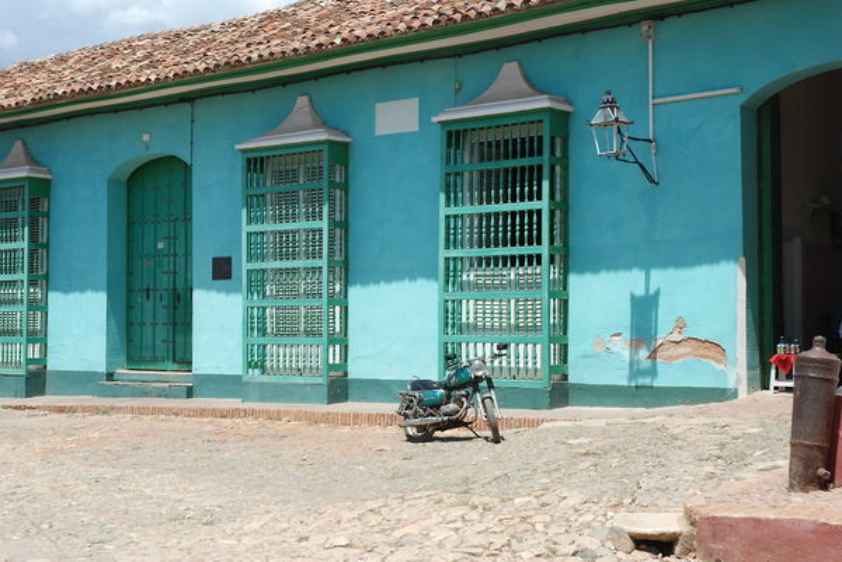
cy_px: 281
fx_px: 1404
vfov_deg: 22.7
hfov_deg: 33.4
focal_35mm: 60
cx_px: 421
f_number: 10
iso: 320
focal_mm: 40
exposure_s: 1/400
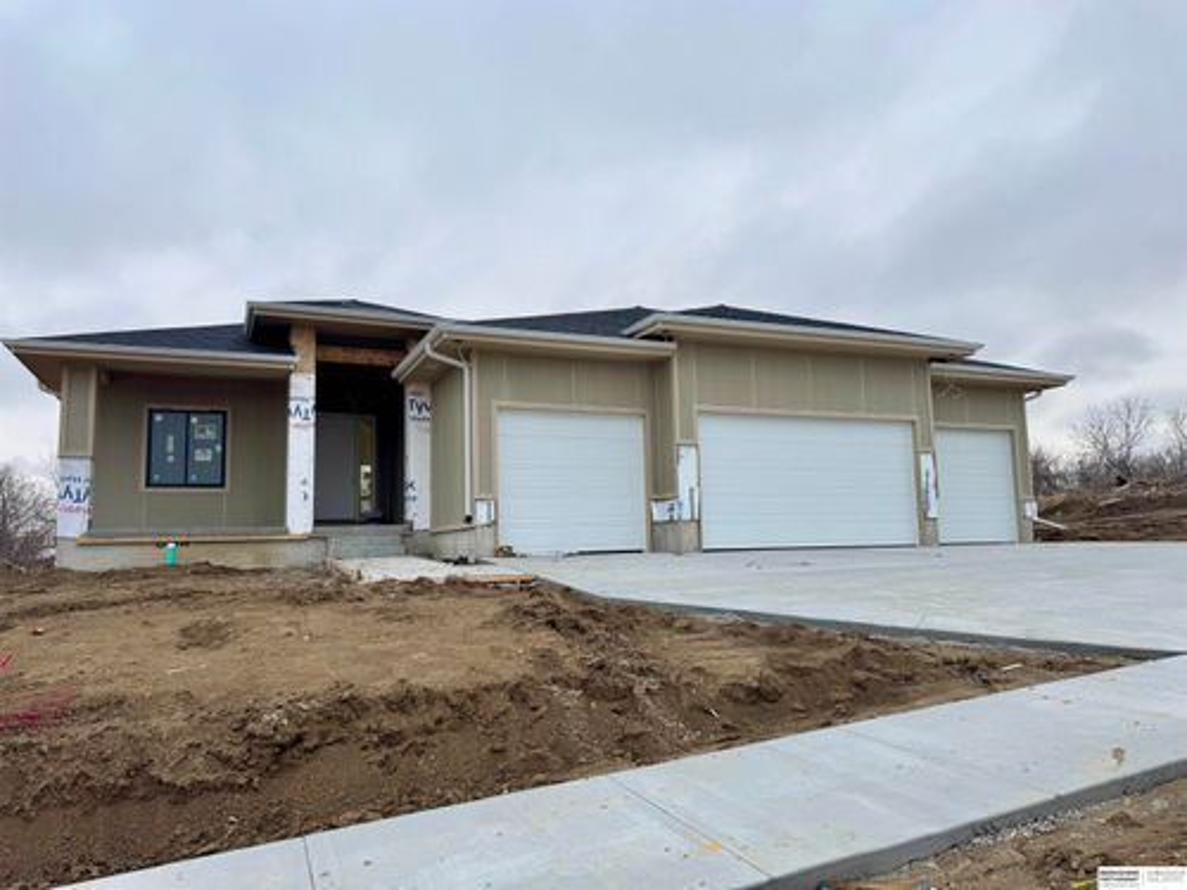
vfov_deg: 56.8
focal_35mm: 24
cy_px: 445
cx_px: 594
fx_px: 823
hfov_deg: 71.6
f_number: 1.78
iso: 50
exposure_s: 1/132
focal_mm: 6.76
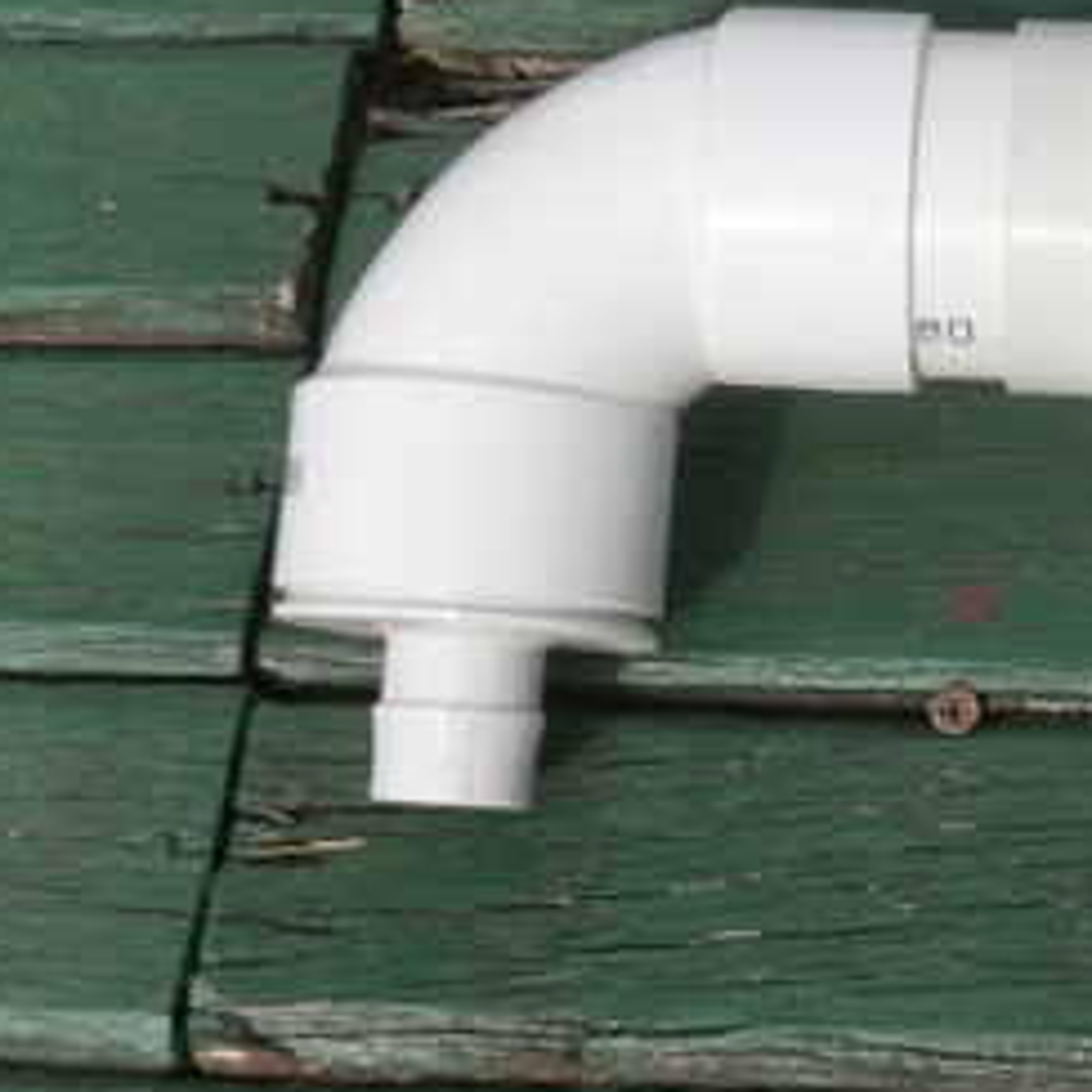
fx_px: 3284
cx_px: 1047
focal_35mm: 92
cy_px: 425
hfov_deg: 18.5
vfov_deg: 18.9
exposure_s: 1/500
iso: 160
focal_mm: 9.5
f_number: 3.8
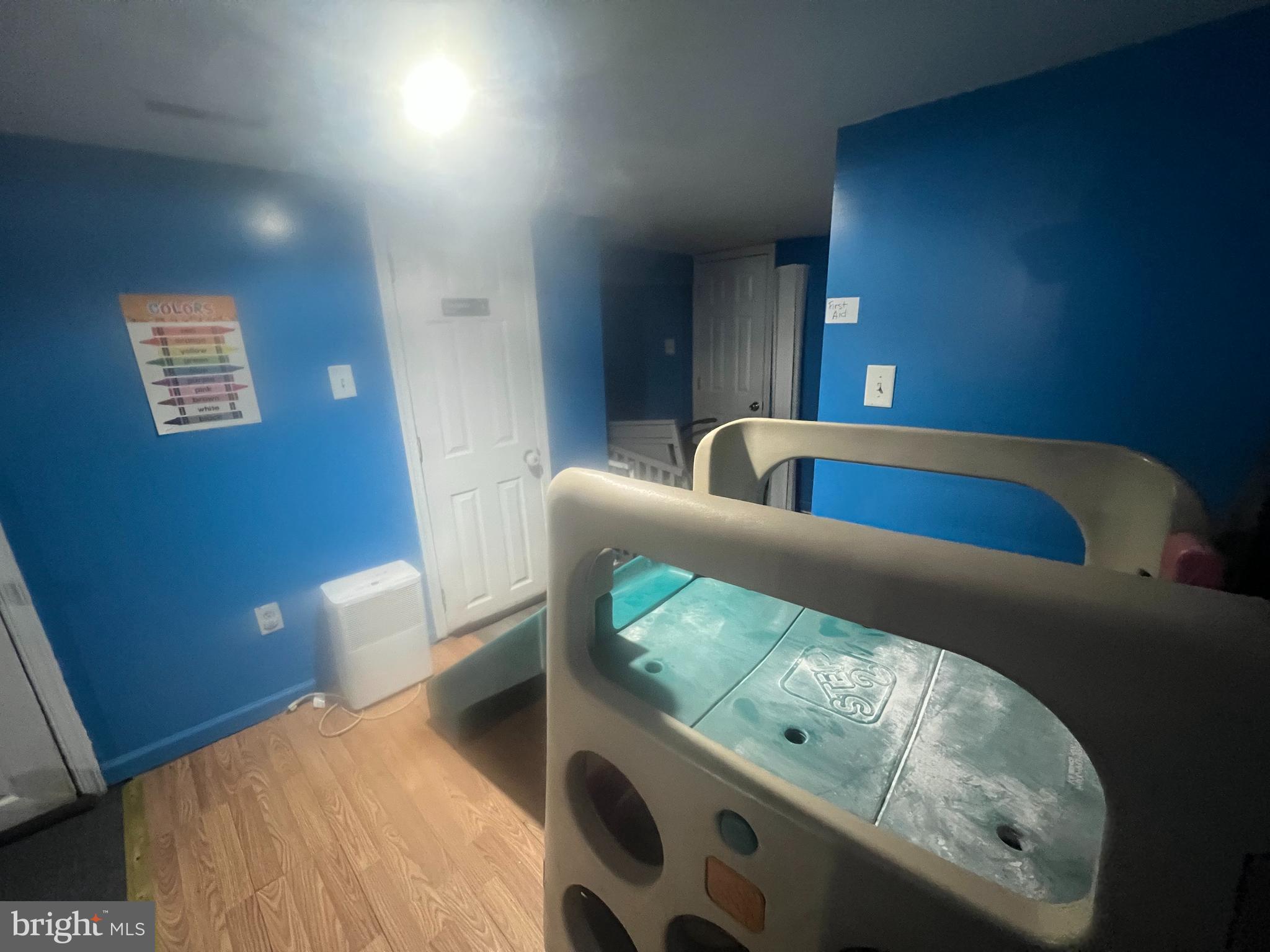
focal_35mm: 13
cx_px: 635
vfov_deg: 89.9
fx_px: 477
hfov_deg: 106.2
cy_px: 476
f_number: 1.8
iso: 1000
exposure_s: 1/60
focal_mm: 1.57
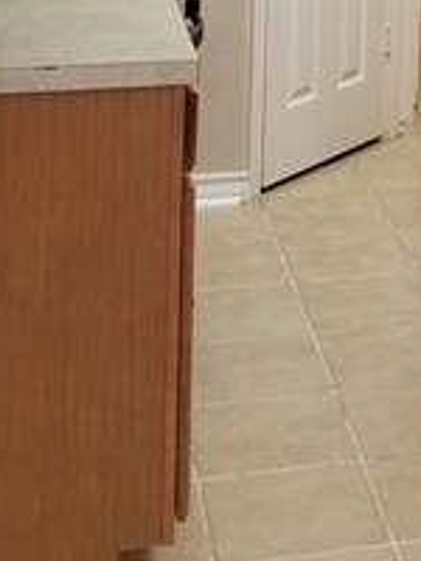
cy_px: -337
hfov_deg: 14.2
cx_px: 547
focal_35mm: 100
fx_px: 1622
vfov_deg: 17.2
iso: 160
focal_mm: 4.25
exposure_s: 1/30
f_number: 1.7
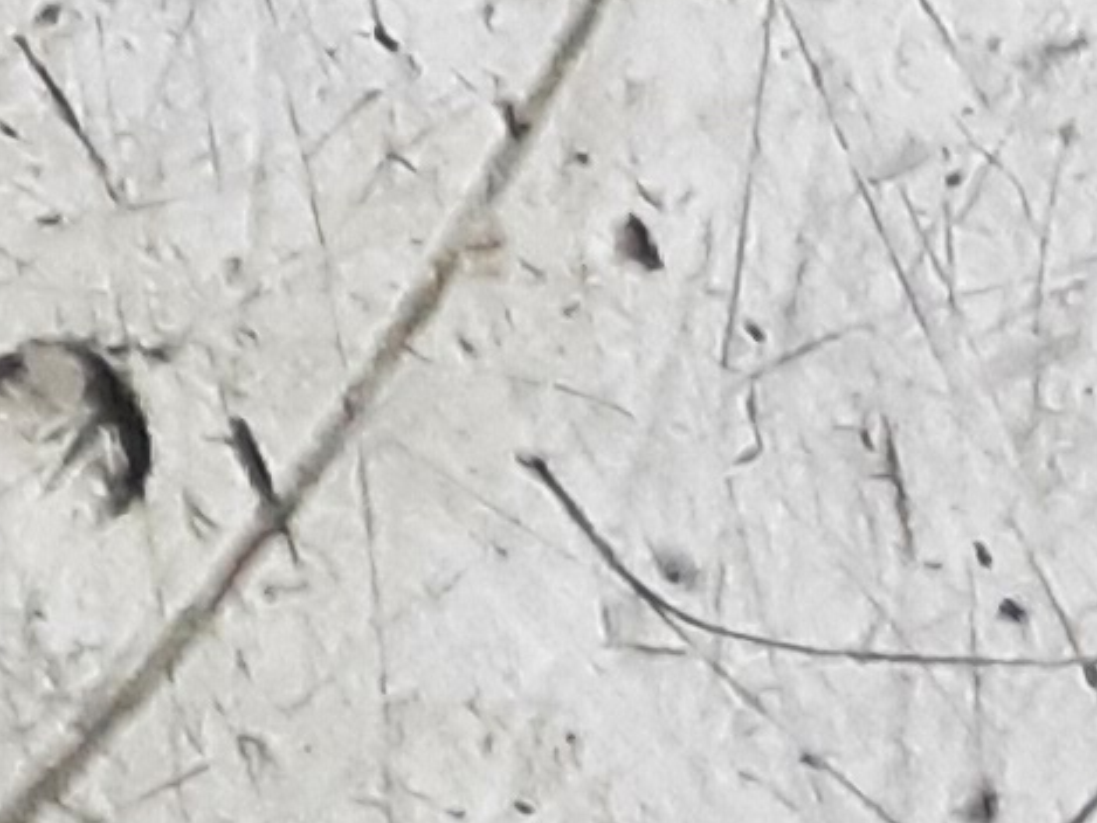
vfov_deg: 7.1
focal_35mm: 188
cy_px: -1567
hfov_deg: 8.1
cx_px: -2695
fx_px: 5959
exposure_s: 1/50
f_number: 1.9
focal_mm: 2.91
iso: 200
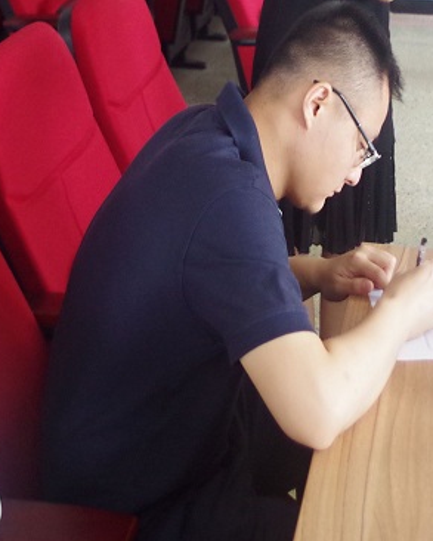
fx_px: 705
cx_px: 316
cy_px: 271
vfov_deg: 42.0
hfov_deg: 33.6
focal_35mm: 44
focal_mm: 21.25
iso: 1600
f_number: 4
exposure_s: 1/30
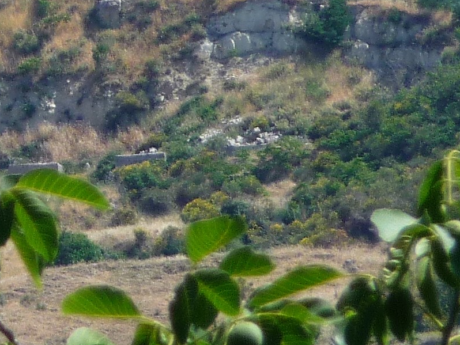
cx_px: -368
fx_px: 16111
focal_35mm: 1212
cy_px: 126
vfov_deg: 1.2
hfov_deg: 1.6
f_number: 4.9
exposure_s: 1/500
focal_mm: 47
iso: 100
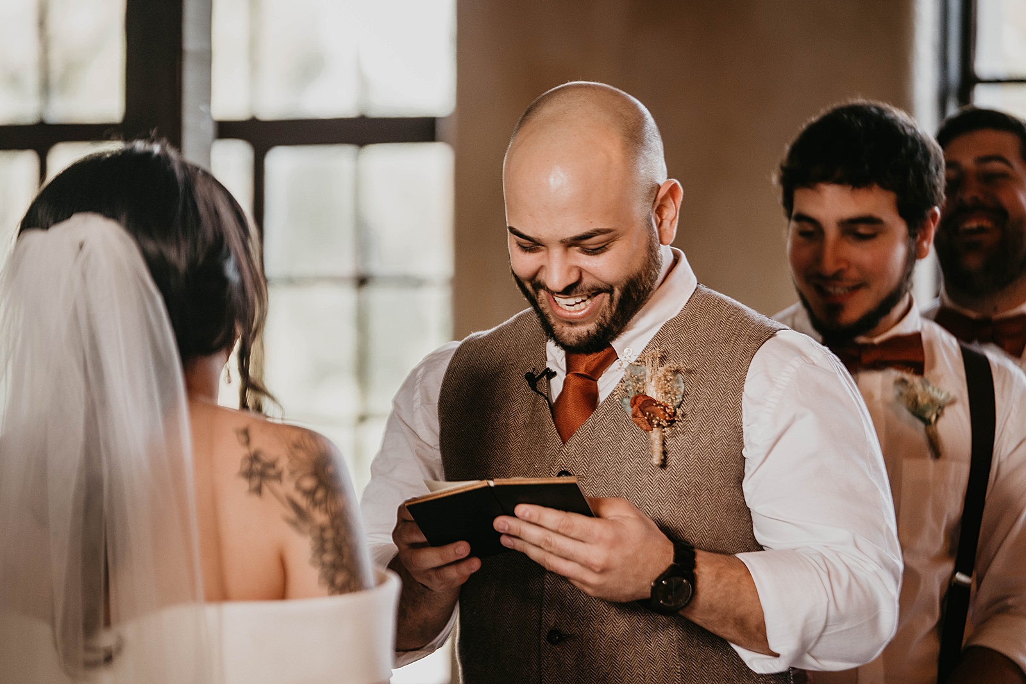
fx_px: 4104
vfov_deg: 9.5
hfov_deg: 14.2
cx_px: 513
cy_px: 342
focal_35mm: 144
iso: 1000
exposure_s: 1/100
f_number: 3.2
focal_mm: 144
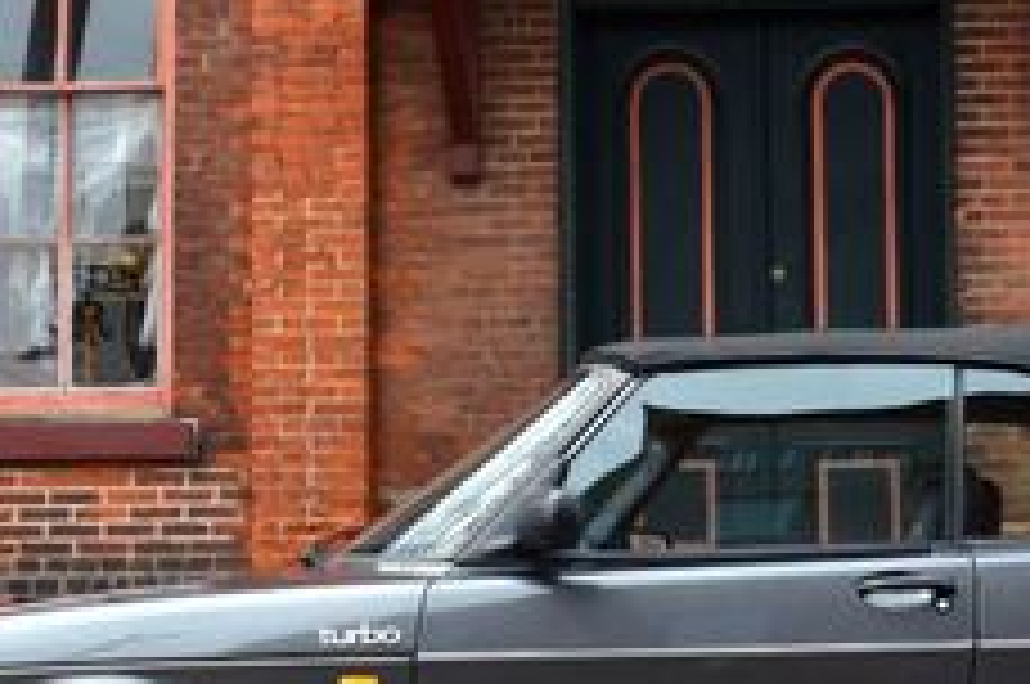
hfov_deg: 18.5
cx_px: 936
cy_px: 252
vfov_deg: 12.5
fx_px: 3114
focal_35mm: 109
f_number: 7.1
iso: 200
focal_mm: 26
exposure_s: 1/200
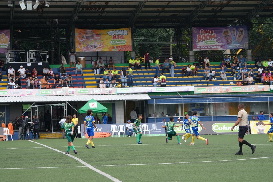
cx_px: 136
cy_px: 91
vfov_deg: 11.1
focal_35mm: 123
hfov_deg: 16.7
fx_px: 933
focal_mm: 82
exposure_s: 1/200
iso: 100
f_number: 5
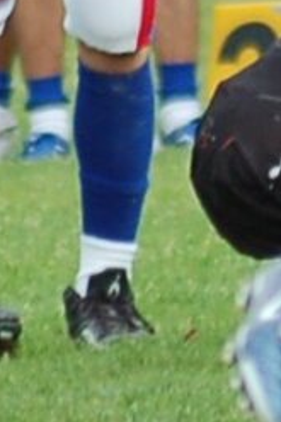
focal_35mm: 2260
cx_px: 548
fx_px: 26496
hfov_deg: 0.6
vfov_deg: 0.9
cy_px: 250
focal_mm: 170
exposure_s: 1/1000
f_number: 4.8
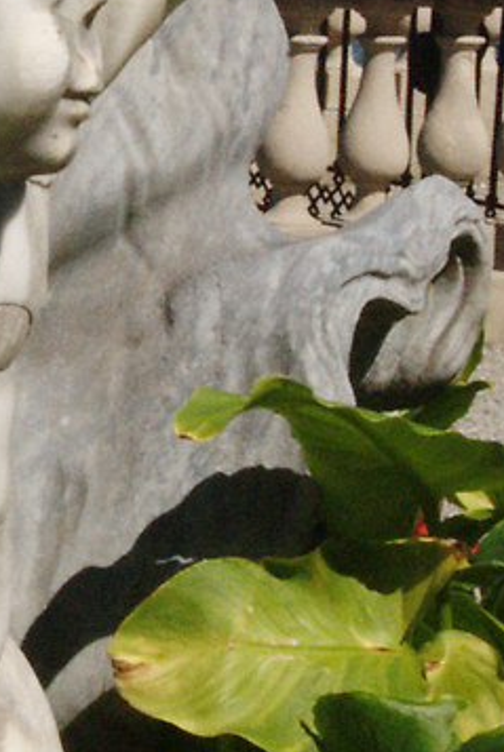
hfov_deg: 4.4
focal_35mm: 312
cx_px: -37
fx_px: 6540
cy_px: 82
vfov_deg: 6.6
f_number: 20
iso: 500
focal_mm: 31
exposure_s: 1/320
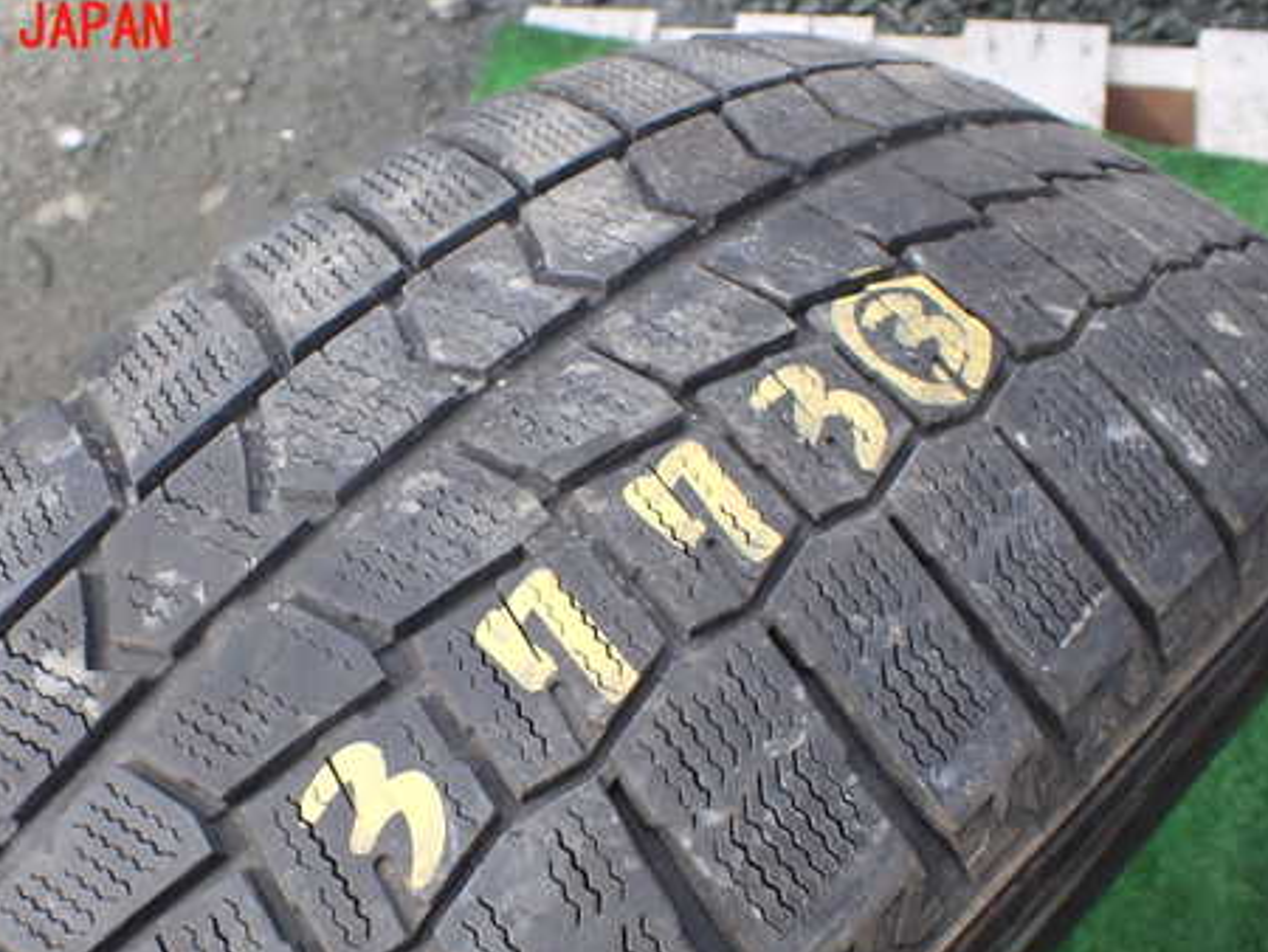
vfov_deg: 35.7
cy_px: 628
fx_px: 1466
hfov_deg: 46.5
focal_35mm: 40
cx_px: 504
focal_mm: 5.4
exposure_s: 1/320
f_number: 3.2
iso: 100
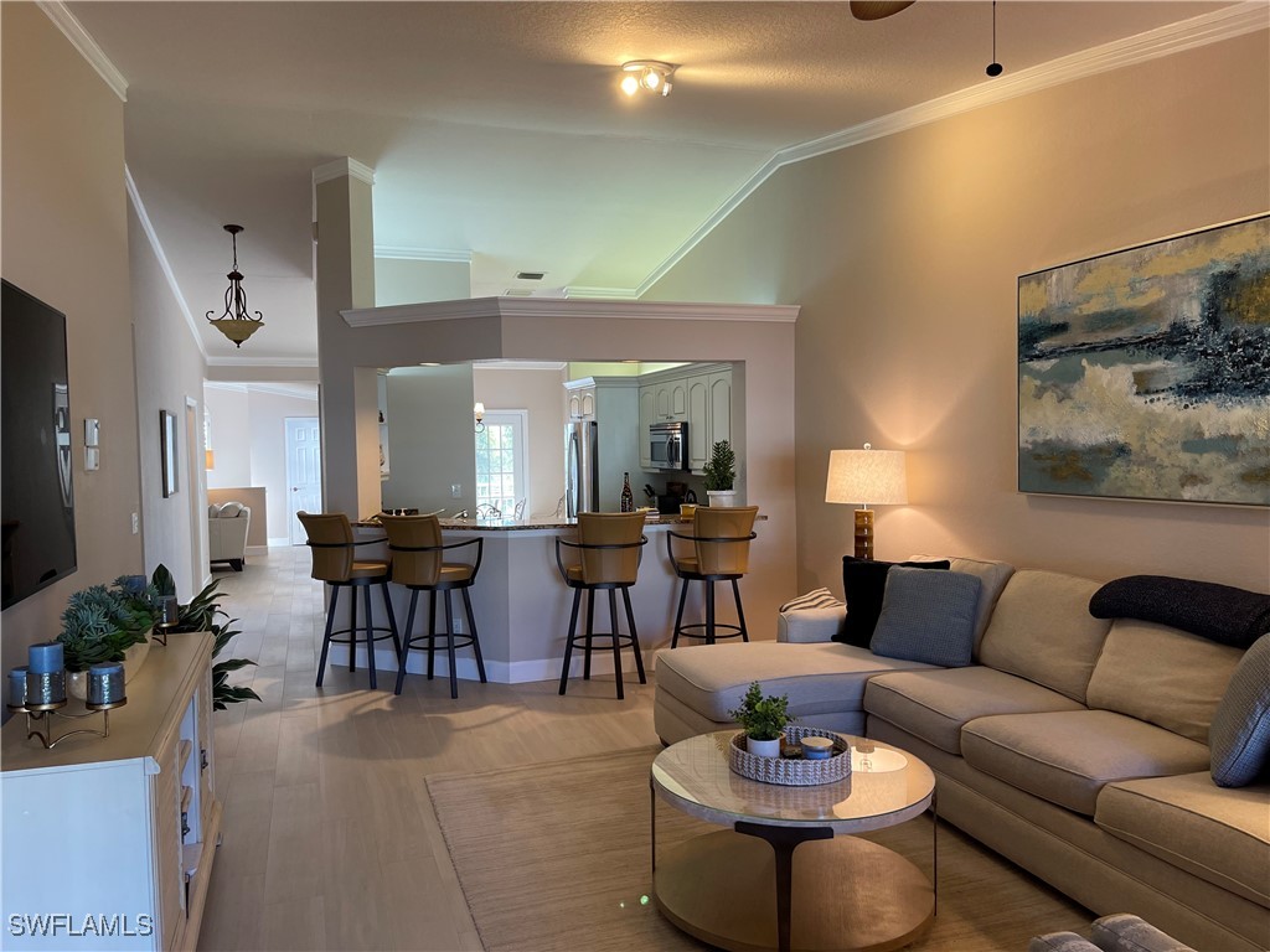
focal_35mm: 25
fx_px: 917
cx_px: 635
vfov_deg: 54.9
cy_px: 476
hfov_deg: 69.4
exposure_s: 1/120
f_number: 1.6
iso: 125
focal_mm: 5.1
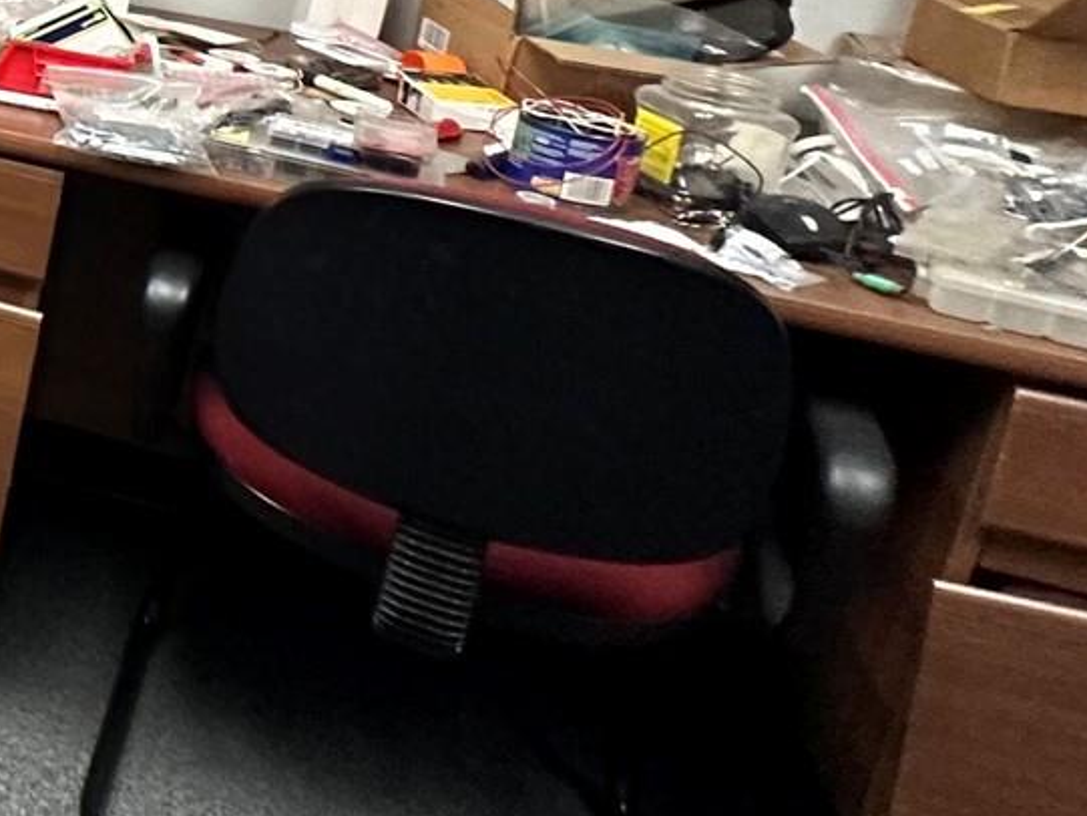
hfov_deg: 21.1
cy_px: -143
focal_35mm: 53
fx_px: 1665
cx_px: -948
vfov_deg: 25.0
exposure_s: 1/60
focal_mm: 2.22
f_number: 2.2
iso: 400
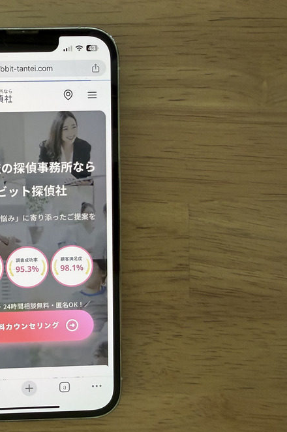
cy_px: 215
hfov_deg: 36.7
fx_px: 407
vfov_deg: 55.8
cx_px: 35
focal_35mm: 34
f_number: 2.2
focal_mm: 2.22
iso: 250
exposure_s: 1/80
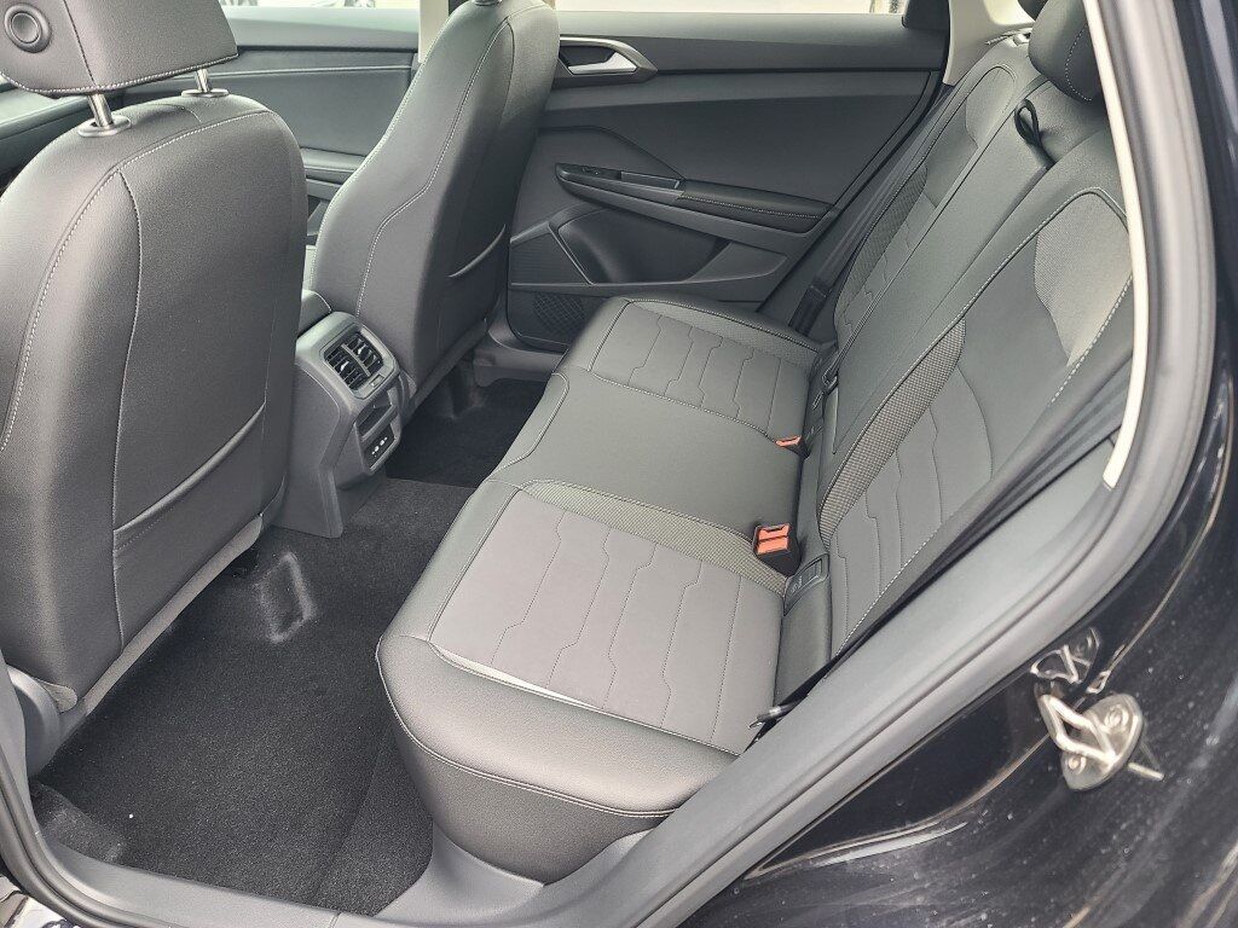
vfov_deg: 54.9
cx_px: 619
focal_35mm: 25
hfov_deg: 69.4
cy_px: 464
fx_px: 894
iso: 200
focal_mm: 7
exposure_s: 1/40
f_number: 1.8
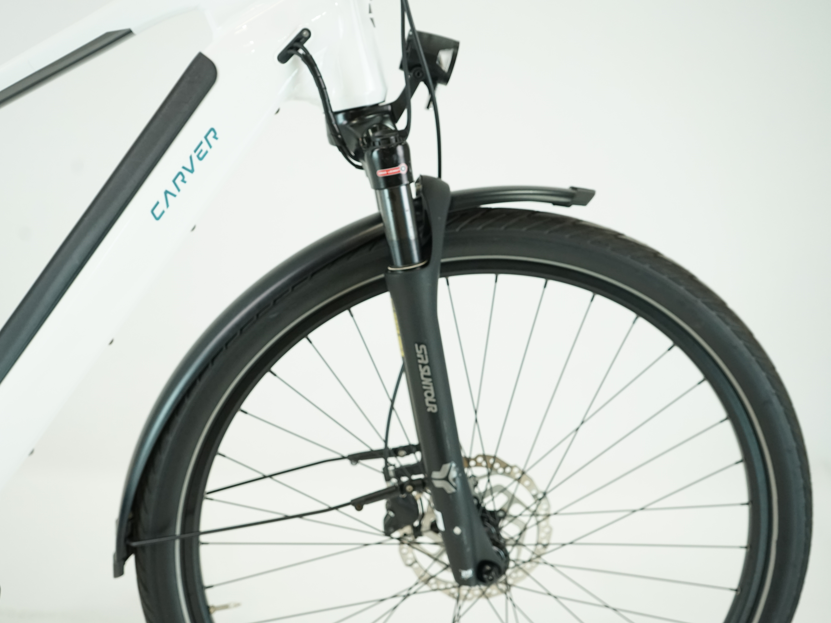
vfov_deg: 36.8
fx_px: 936
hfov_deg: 47.9
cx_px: 402
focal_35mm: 39
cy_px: 311
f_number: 5
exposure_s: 1/200
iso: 1600
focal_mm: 36
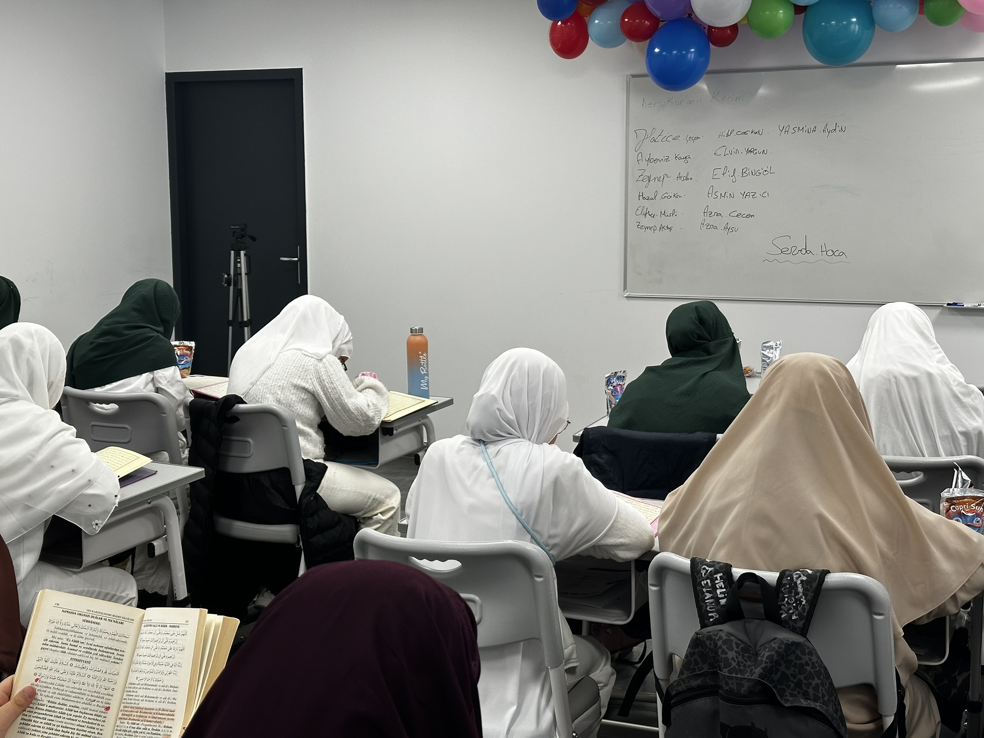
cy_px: 369
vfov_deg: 30.3
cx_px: 492
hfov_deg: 39.7
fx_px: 1364
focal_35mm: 48
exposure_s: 1/50
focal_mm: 6.86
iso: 50
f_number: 1.78
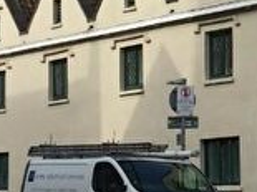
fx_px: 972
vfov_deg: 11.2
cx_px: 424
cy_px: 26
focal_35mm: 131
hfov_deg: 13.8
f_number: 2.2
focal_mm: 4.15
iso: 32
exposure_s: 1/1582
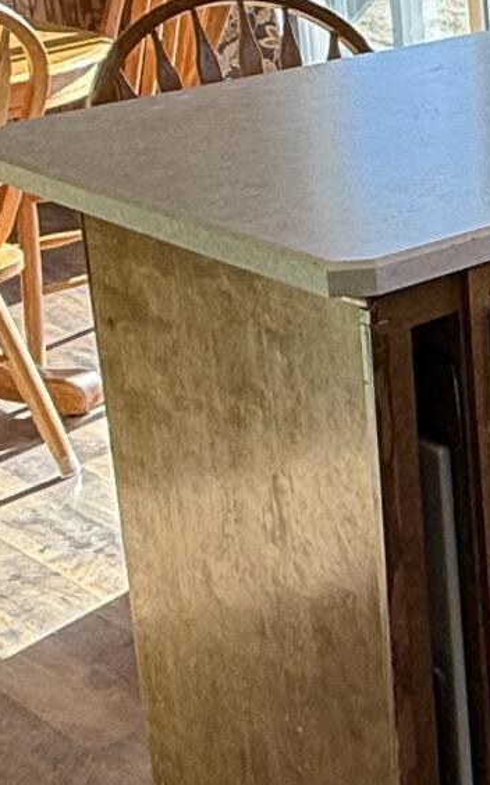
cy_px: -18
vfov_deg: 24.8
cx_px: 1304
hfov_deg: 11.9
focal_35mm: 79
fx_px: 1690
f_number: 2.2
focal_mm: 2.22
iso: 64
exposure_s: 1/129
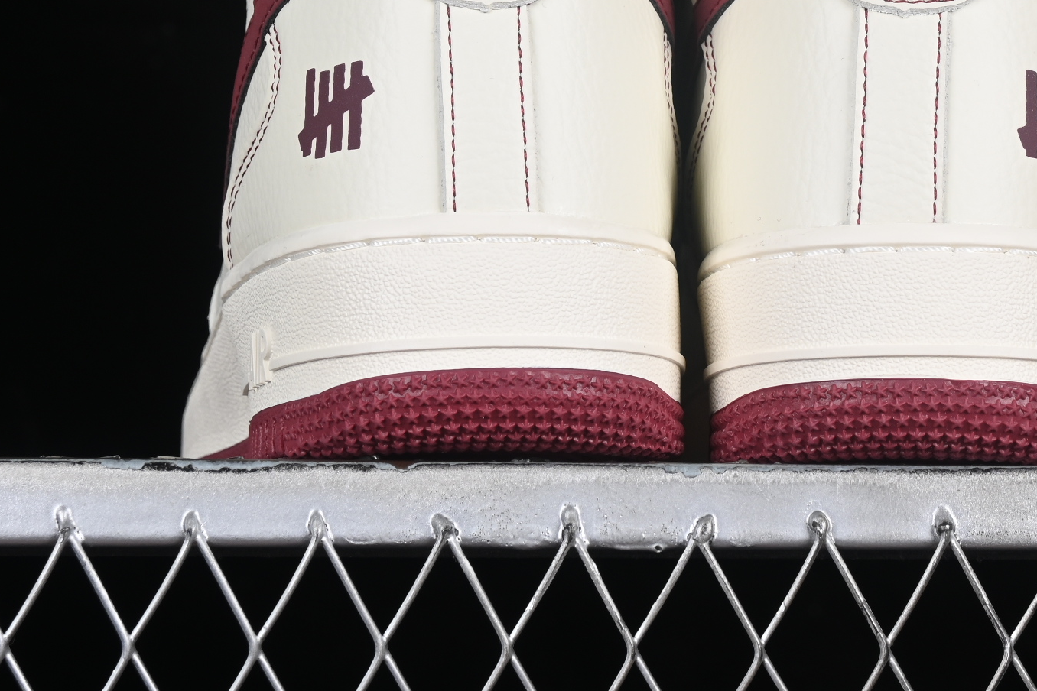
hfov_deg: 13.3
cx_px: 698
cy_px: 37
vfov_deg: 8.9
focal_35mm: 154
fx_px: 4436
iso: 160
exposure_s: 1/80
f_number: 8
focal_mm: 50
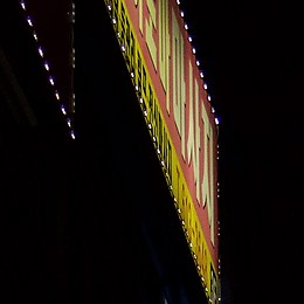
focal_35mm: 801
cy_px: 843
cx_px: 47
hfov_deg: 2.2
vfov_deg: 2.2
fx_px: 7959
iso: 800
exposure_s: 1/400
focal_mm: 68
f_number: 4.5
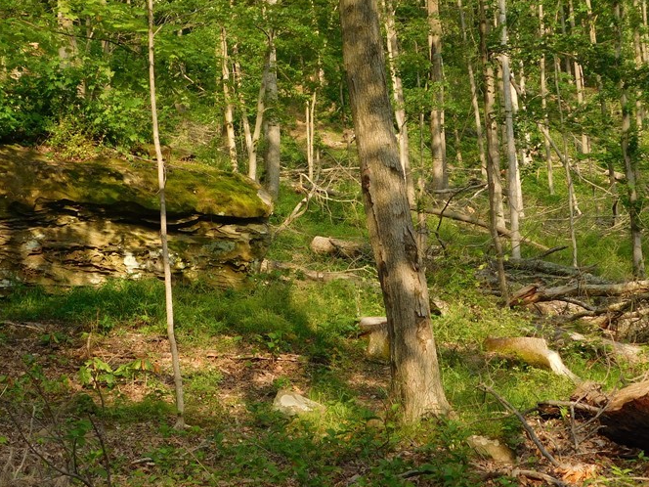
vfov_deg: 16.2
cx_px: 183
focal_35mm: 91
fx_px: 1706
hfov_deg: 21.4
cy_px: 230
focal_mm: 10.4
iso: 125
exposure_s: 1/250
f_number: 4
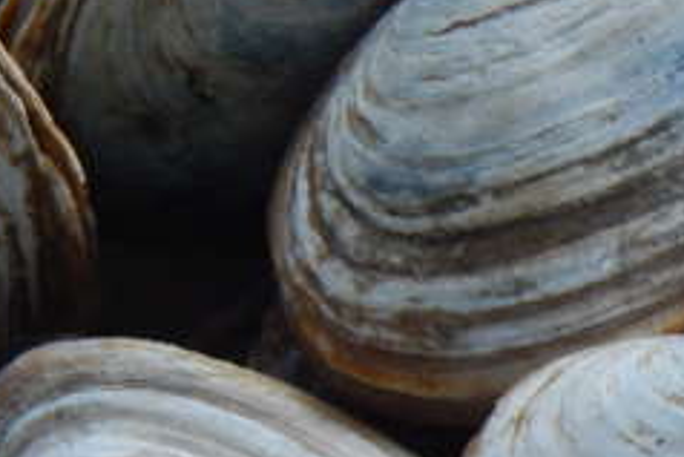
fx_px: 7129
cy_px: 523
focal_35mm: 375
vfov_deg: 3.7
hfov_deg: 5.5
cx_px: 851
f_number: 4.8
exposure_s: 1/40
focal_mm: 23.4
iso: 125
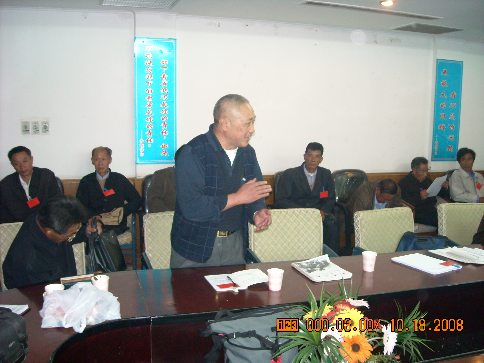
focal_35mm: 35
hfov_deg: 52.6
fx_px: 489
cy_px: 182
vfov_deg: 40.7
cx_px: 242
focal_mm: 5.7
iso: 400
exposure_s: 1/30
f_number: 2.8
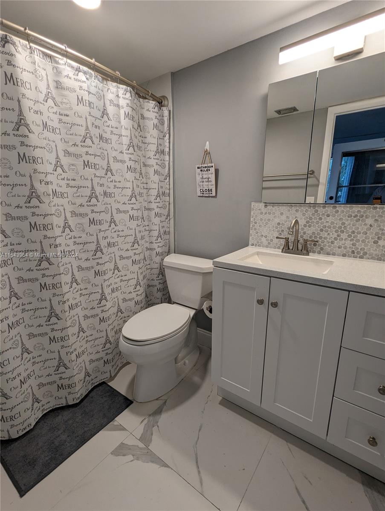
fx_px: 237
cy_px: 256
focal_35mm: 16
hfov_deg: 78.2
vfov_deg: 94.4
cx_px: 192
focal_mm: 2.35
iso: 43
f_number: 2.2
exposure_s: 1/40
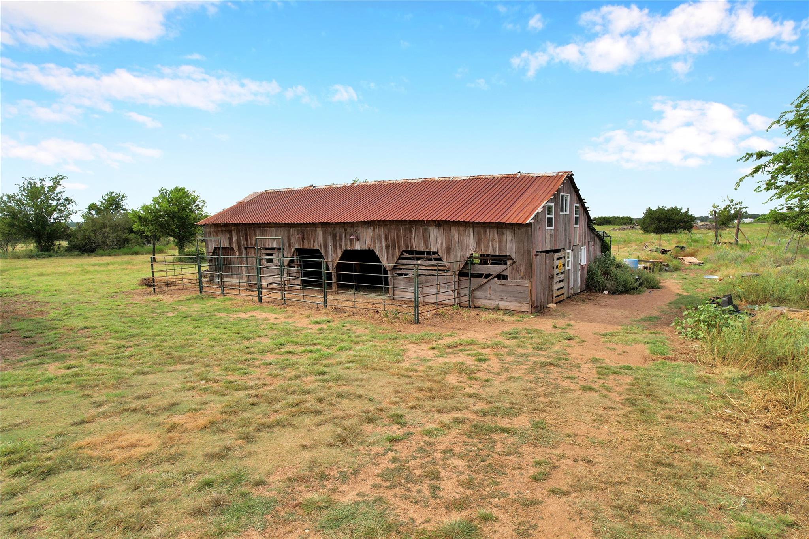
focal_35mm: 22
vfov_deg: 57.2
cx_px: 404
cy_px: 270
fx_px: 494
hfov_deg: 78.6
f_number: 2.8
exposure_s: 1/400
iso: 110
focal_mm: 8.38
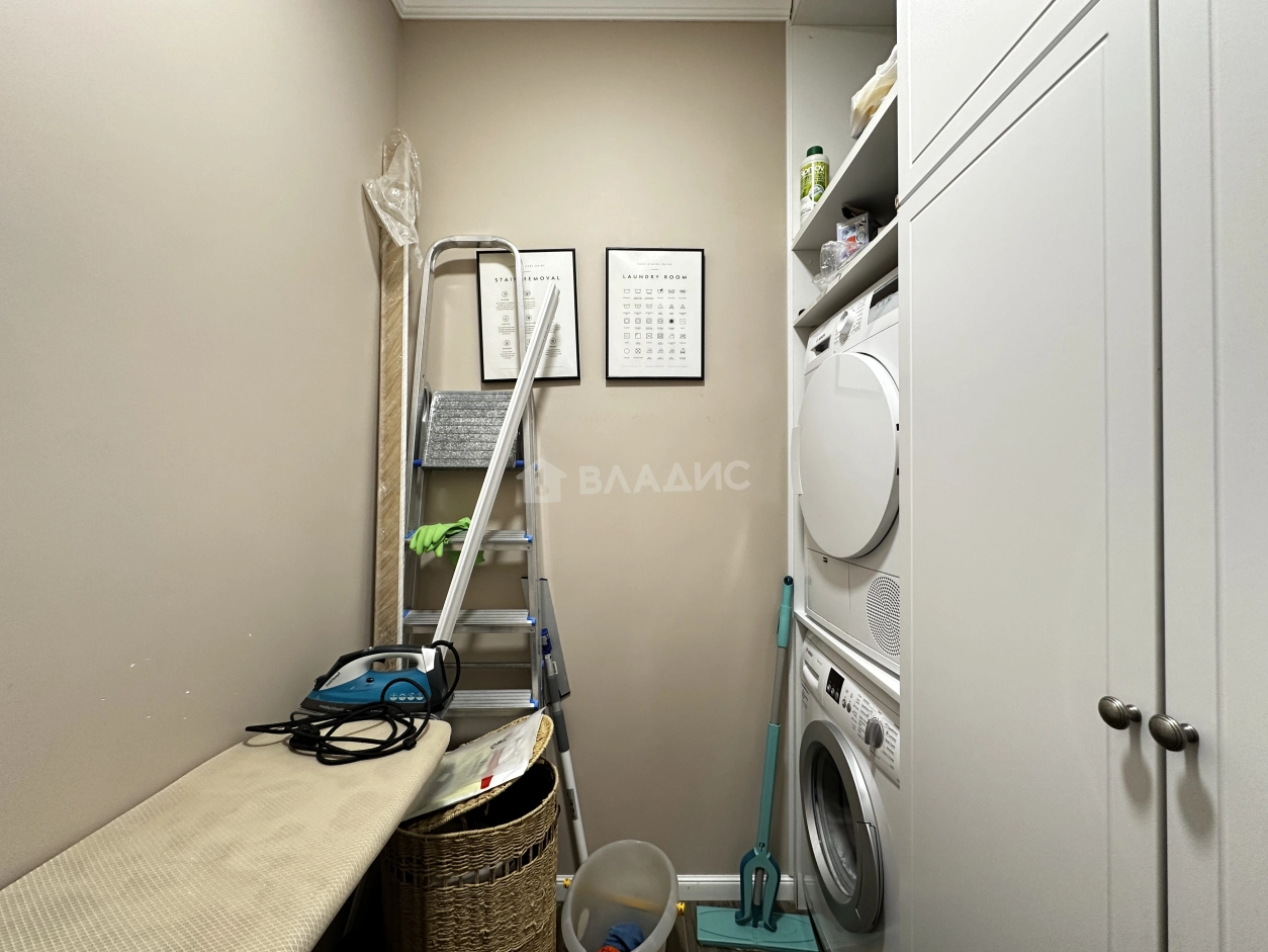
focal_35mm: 14
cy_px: 476
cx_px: 634
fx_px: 513
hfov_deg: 102.1
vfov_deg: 85.7
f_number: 2.2
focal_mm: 2.22
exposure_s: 1/50
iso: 160
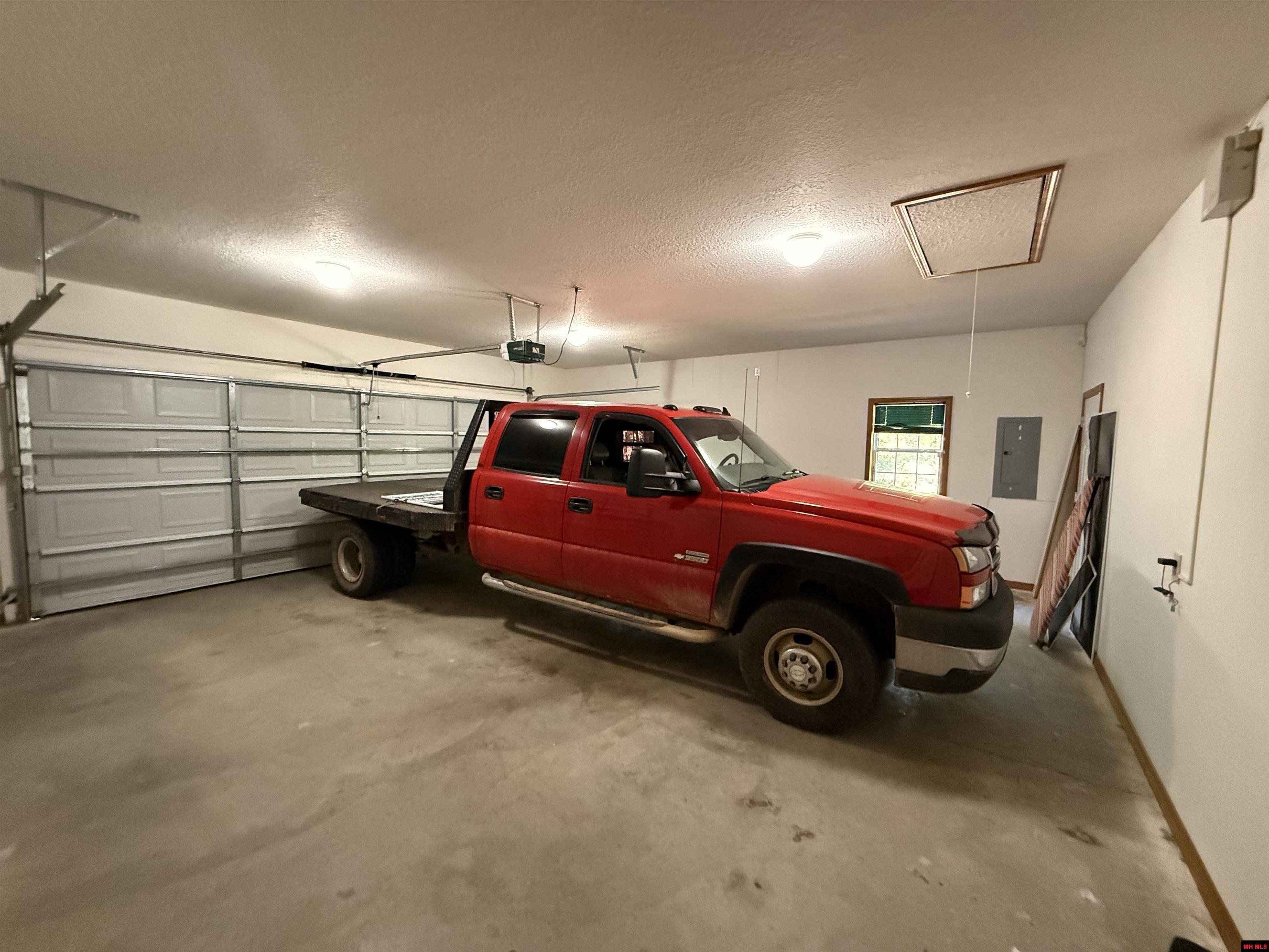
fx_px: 513
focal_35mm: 14
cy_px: 476
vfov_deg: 85.7
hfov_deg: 102.1
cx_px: 634
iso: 1000
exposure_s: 1/60
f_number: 2.2
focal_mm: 2.22
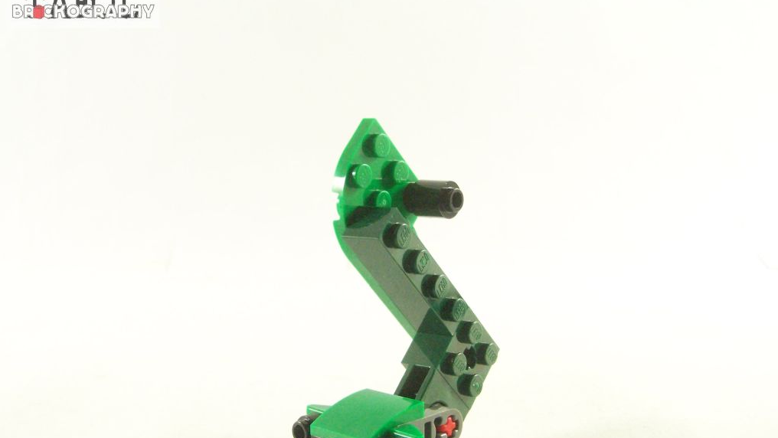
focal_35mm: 56
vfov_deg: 21.4
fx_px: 1155
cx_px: 391
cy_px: 265
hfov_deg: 37.2
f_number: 4
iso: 400
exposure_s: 1/60
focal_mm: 8.5
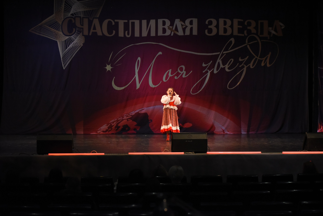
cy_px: 108
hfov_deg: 26.0
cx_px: 162
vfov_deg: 17.5
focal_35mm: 78
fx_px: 700
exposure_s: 1/500
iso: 5000
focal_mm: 78
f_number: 3.5
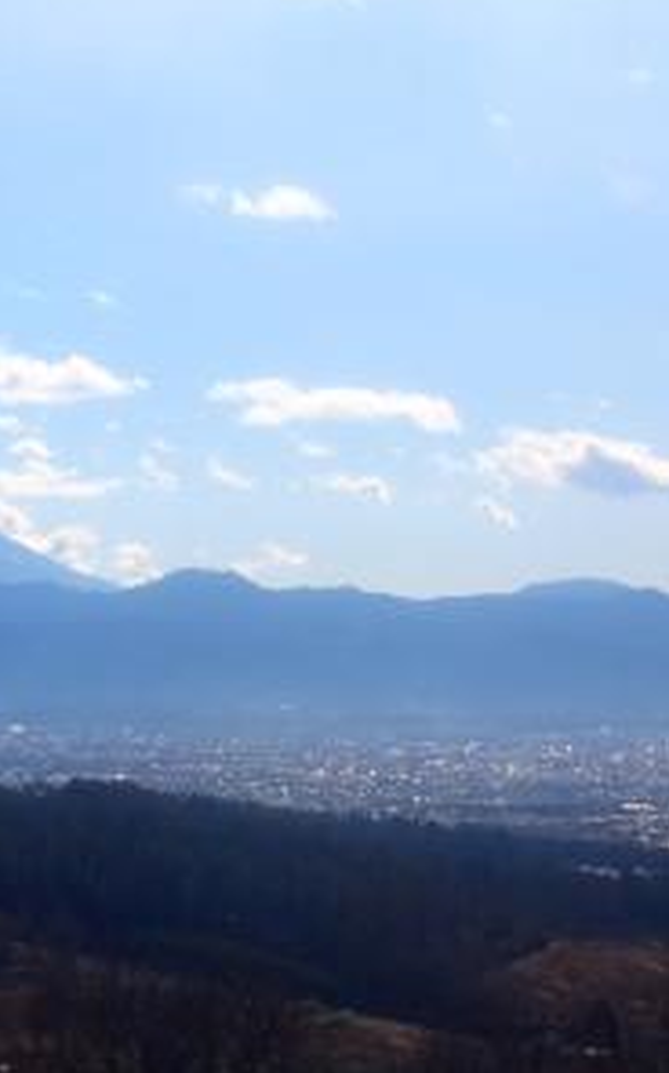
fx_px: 3155
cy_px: 535
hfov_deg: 11.9
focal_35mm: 108
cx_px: -127
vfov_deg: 19.3
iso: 100
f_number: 14
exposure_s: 1/125
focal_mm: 11.88
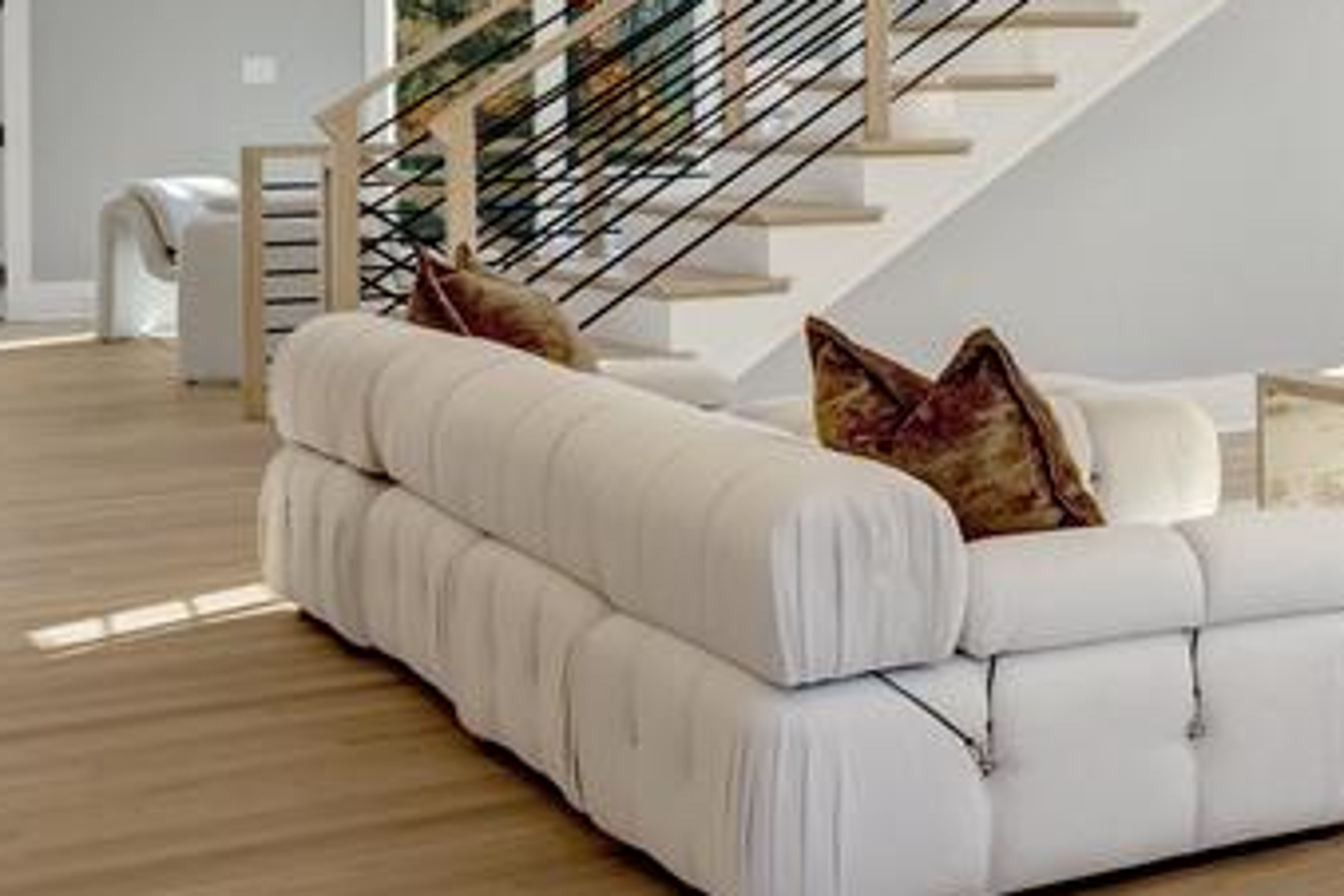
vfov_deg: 19.6
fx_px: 2538
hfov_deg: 20.9
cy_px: 83
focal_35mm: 68
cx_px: 2387
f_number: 8
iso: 1250
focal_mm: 16
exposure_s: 1/200
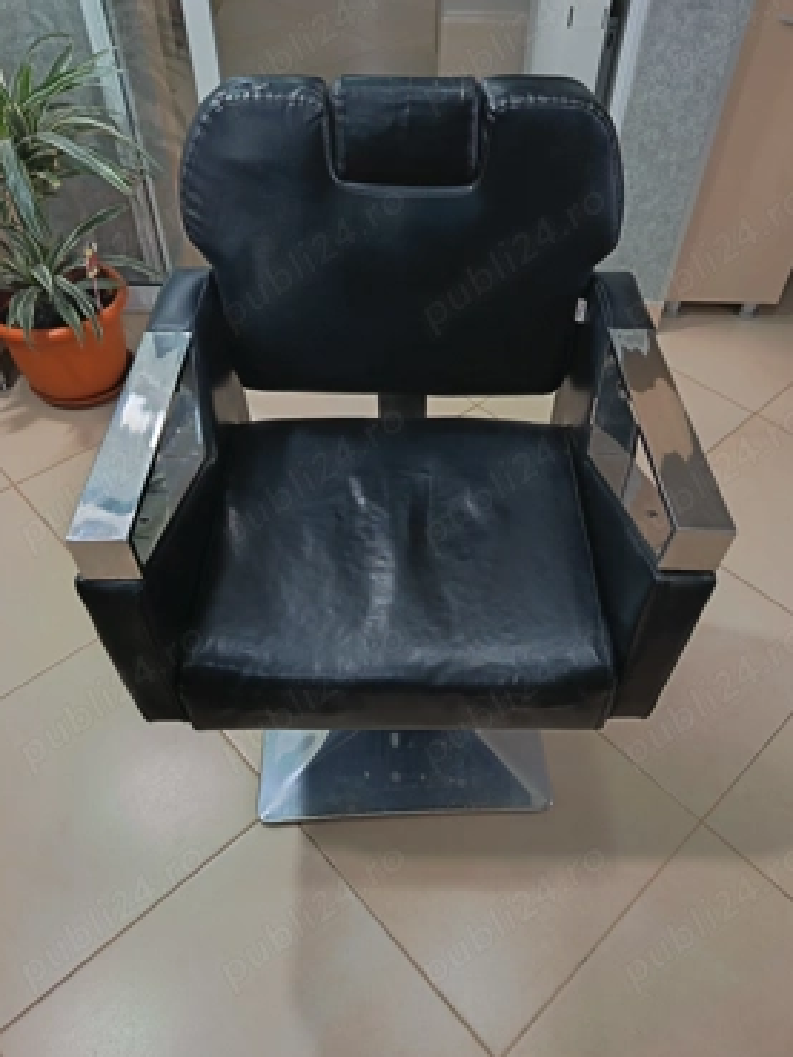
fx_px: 794
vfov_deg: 67.3
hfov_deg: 53.1
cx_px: 412
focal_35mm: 26
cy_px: 524
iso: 857
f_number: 1.75
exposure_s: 1/33.3
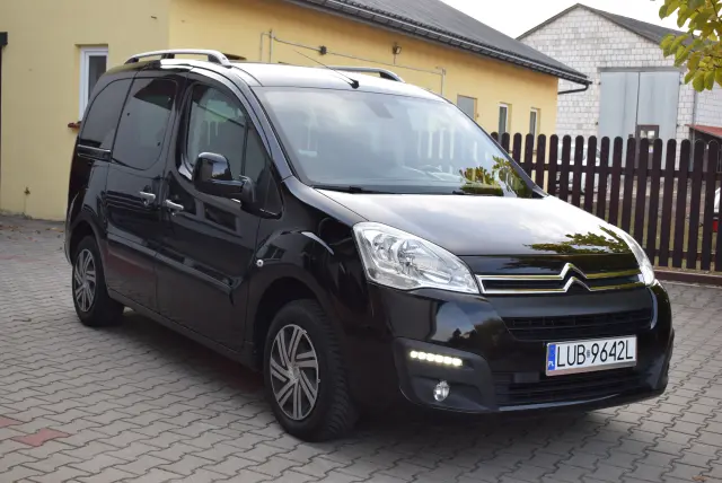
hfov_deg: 41.1
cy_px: 242
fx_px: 964
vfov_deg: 28.1
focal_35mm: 48
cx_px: 361
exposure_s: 1/200
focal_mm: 32
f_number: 7.1
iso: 400
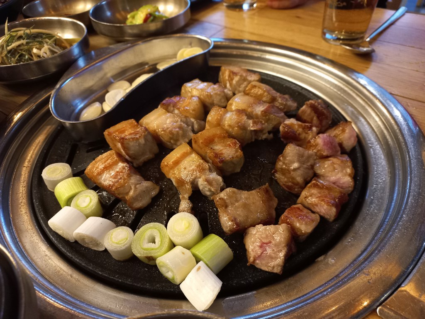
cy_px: 160
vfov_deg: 54.9
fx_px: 307
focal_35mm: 25
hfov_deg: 69.4
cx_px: 212
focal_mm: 4.6
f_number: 1.8
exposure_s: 1/24
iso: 400
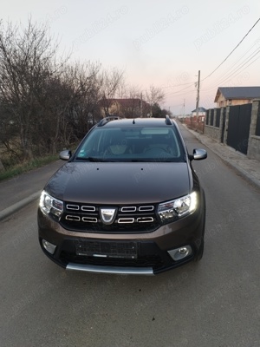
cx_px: 130
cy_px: 174
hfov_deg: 48.2
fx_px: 290
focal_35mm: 29
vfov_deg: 61.7
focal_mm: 4.75
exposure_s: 1/60
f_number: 1.8
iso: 200
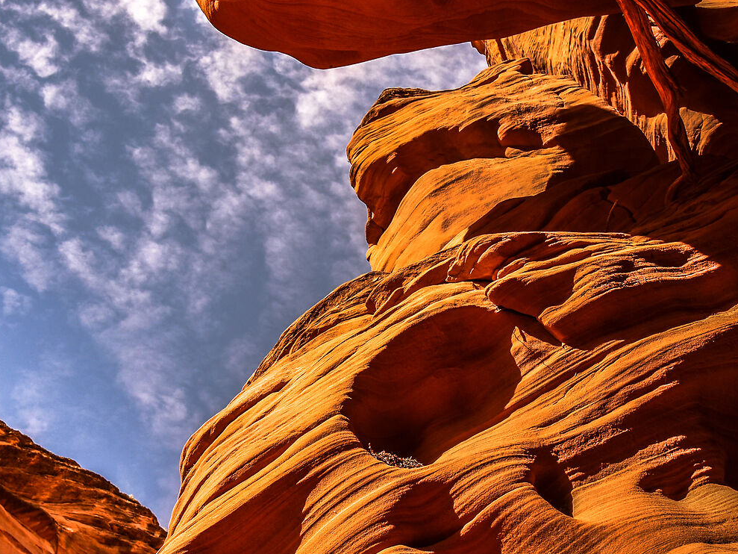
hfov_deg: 34.3
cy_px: 308
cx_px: 365
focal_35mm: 56
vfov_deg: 26.1
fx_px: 1194
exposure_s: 1/500
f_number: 6.3
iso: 160
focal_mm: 24
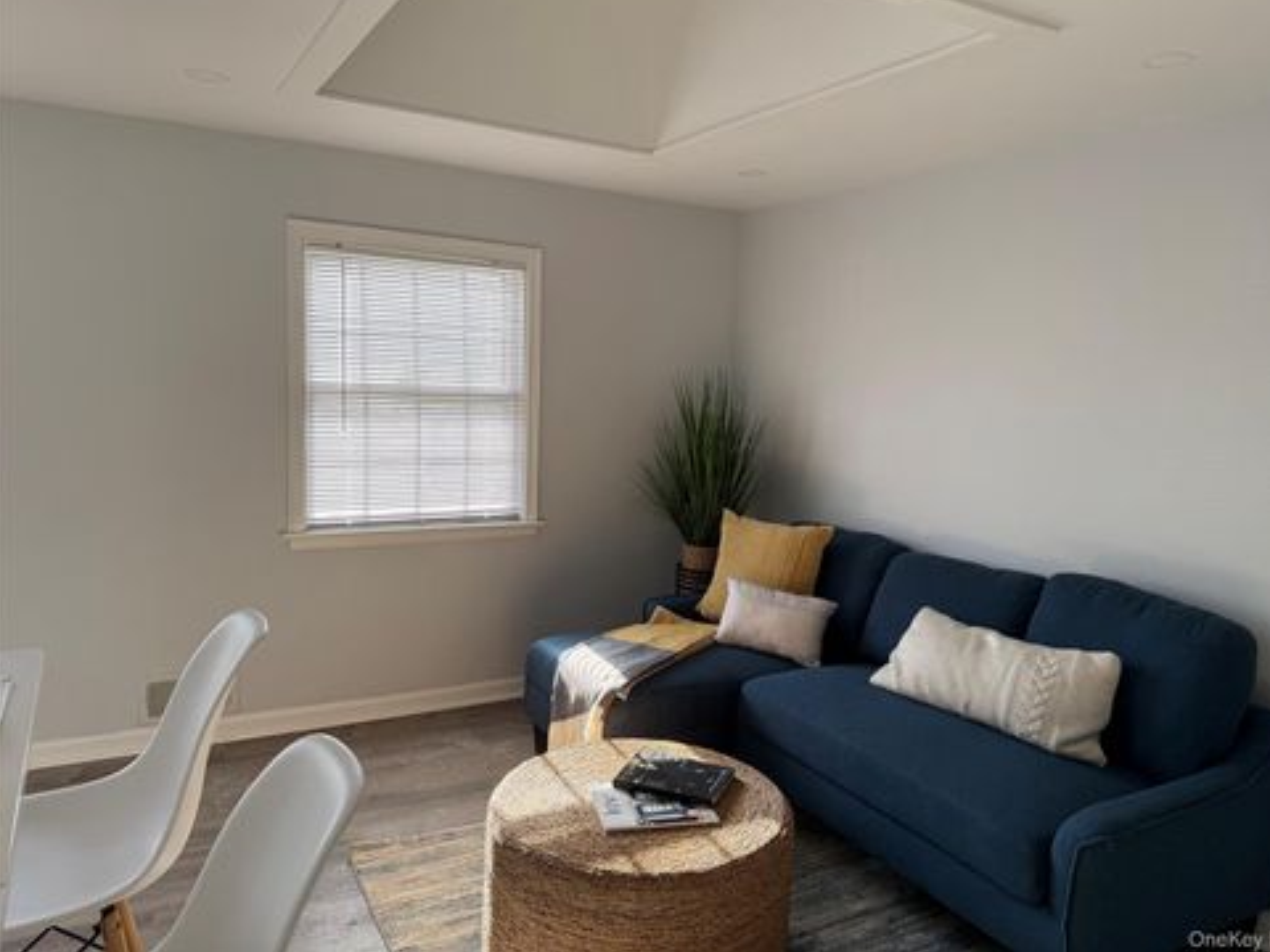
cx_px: 659
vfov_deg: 54.9
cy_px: 459
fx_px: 917
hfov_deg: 69.4
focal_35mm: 25
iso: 100
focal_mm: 6.76
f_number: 1.78
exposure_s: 1/315
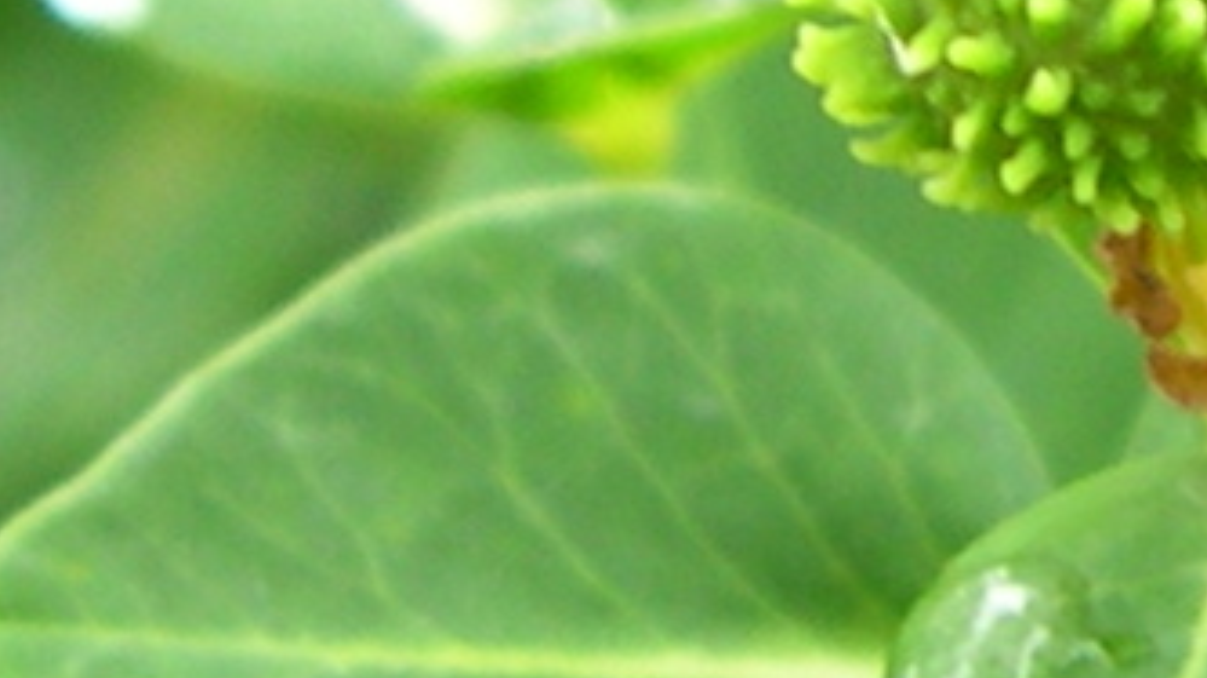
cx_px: 1019
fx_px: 3775
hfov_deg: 18.0
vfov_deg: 10.3
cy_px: 370
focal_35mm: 118
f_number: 2.8
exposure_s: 1/91
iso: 100
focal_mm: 8
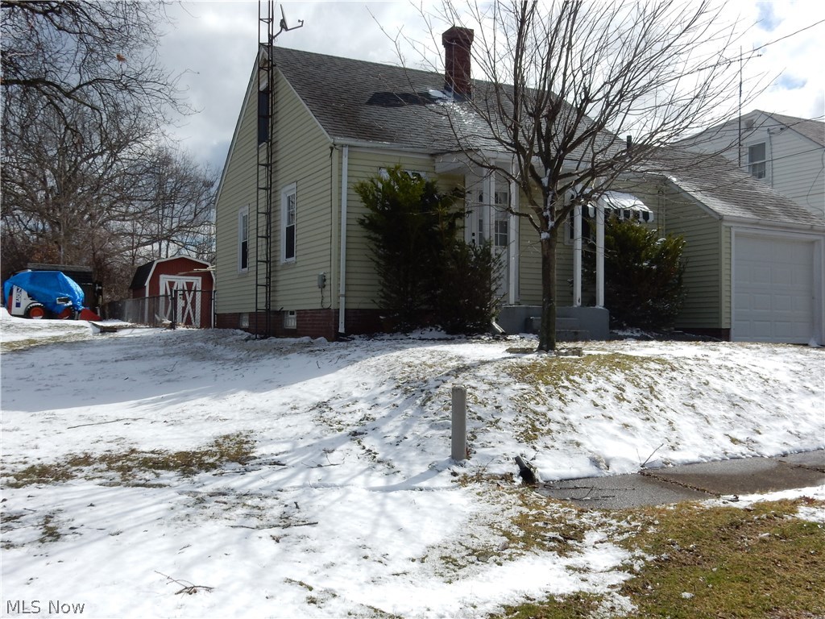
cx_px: 412
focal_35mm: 36
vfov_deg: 39.7
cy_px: 310
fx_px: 858
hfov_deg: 51.4
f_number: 4
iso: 125
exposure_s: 1/1600
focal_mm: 6.4
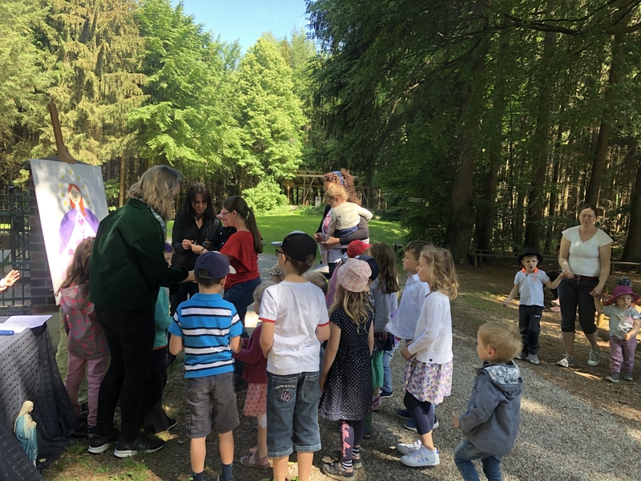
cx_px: 320
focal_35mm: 28
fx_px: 518
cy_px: 240
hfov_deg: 63.4
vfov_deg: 49.7
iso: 25
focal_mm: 4
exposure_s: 1/120
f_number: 1.8
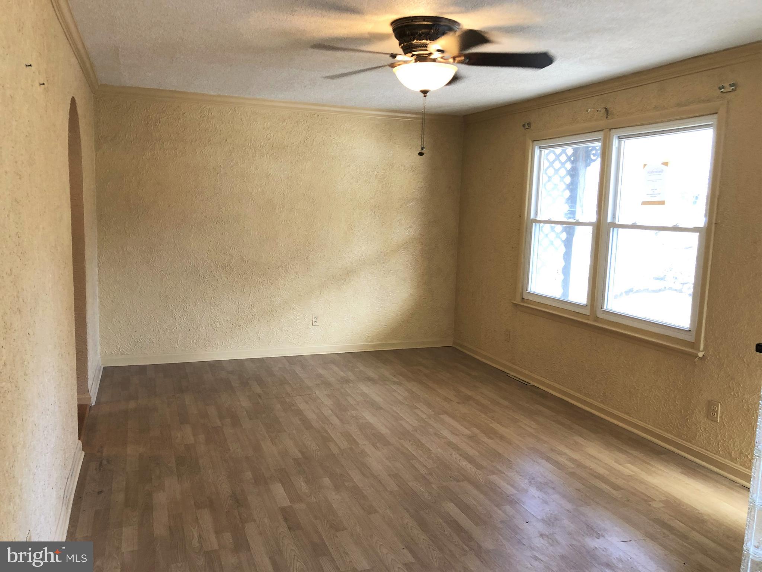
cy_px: 286
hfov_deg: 63.4
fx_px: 616
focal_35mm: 28
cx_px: 381
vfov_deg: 49.7
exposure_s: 1/24
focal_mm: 3.99
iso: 40
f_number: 1.8
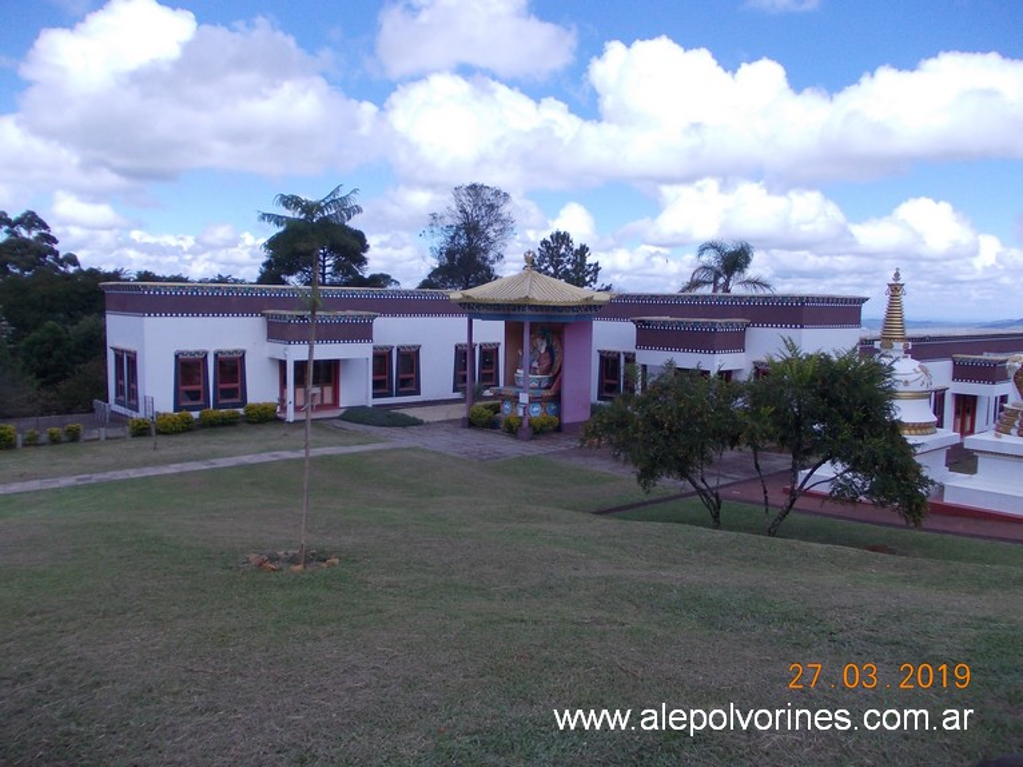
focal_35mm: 28
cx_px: 512
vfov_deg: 49.7
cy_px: 384
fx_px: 827
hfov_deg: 63.5
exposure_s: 1/320
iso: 80
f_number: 5.4
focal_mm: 4
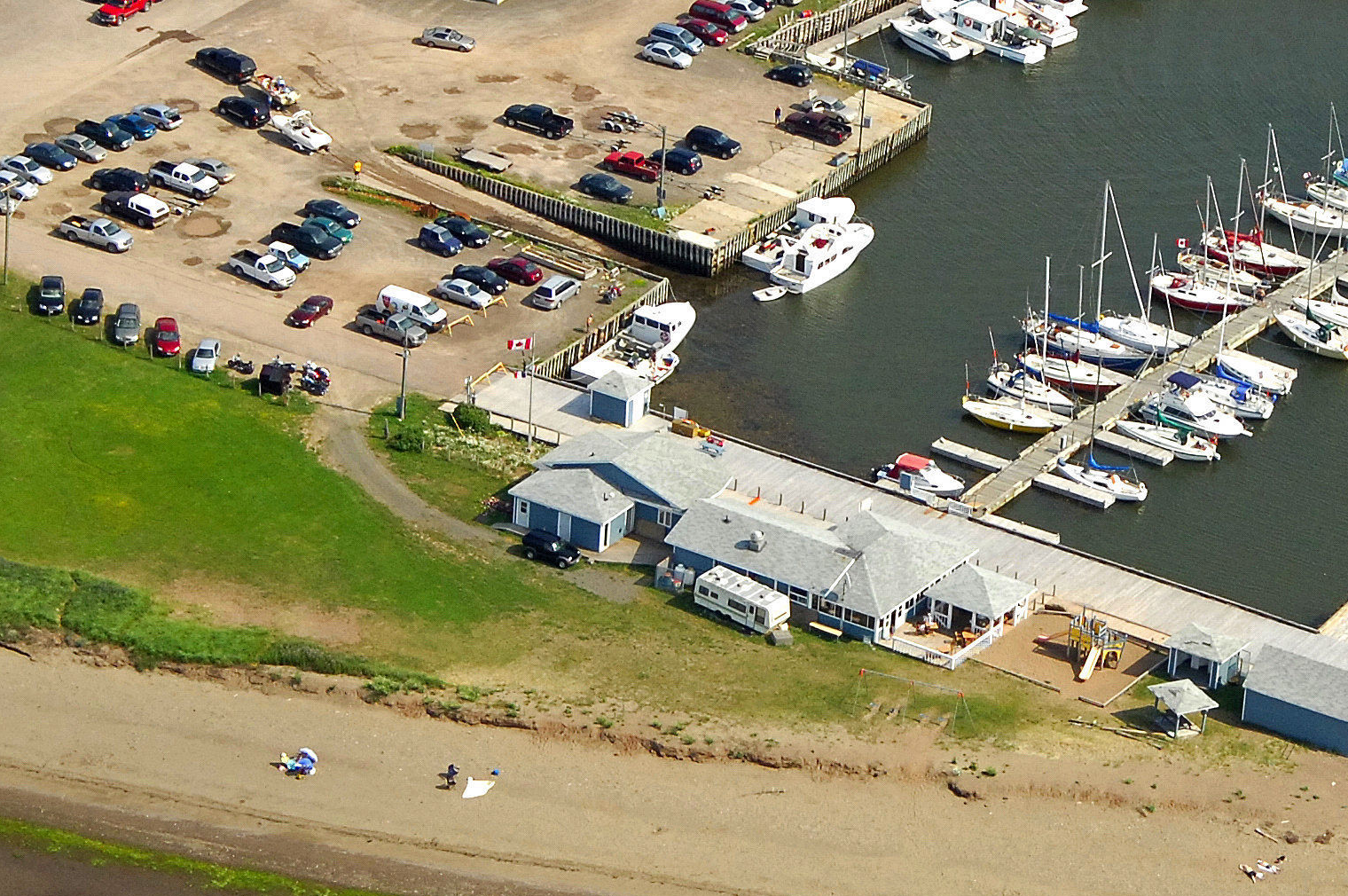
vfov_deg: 7.2
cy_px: 426
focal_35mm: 190
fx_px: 7122
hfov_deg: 10.8
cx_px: 1021
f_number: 7.6
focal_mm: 45
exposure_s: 1/1000
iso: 400
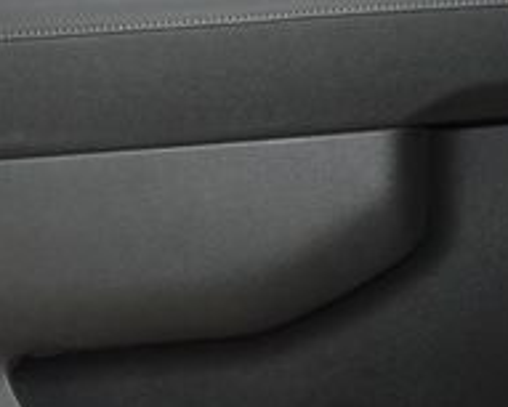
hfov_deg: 22.4
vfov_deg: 18.0
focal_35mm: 85
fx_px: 1279
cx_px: 332
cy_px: 113
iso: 2200
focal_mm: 18
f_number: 3.5
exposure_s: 1/100
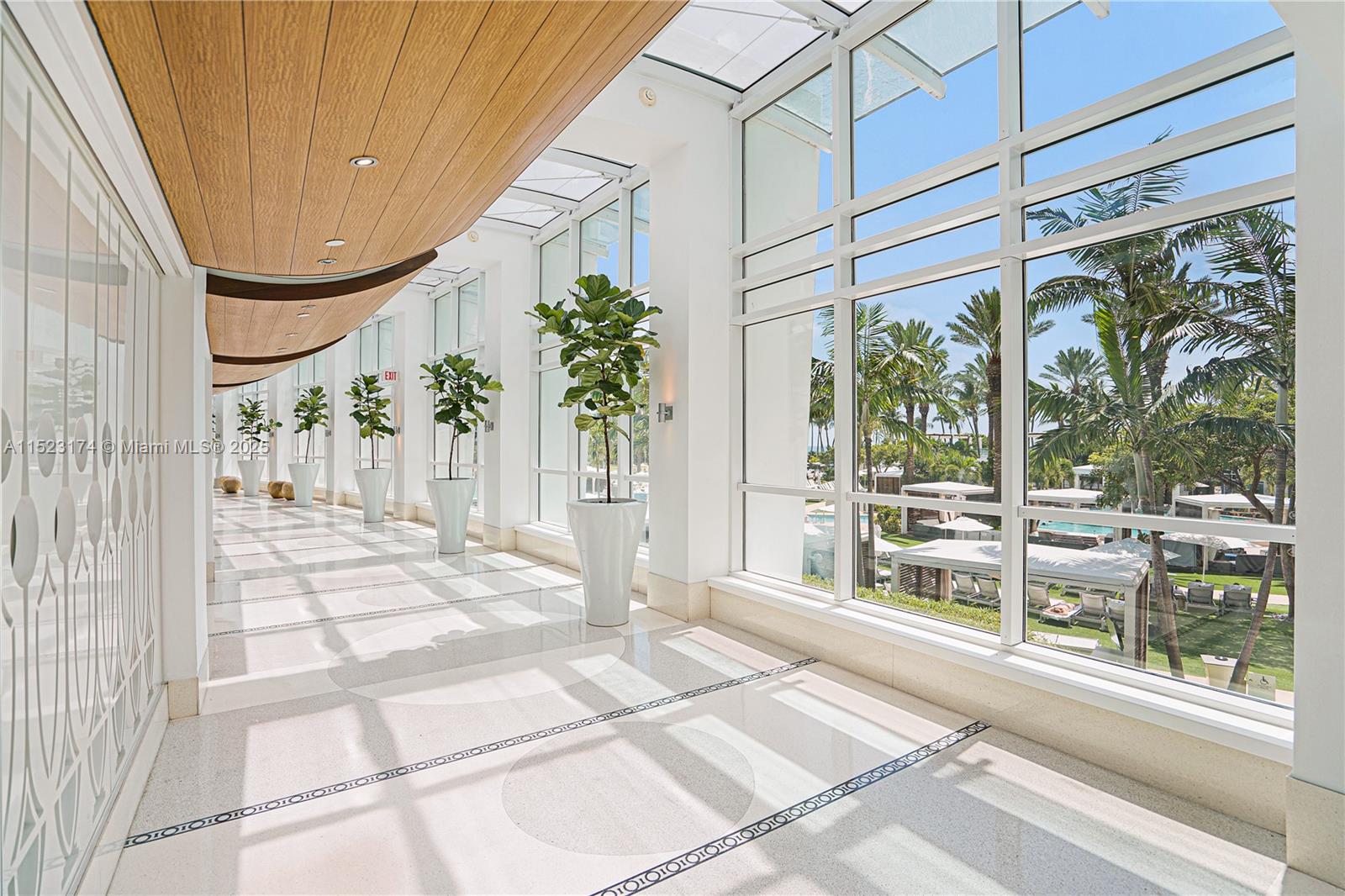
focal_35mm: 16
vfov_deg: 73.7
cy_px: 448
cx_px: 672
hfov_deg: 96.7
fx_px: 598
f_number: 4
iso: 100
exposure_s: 1/640
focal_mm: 16
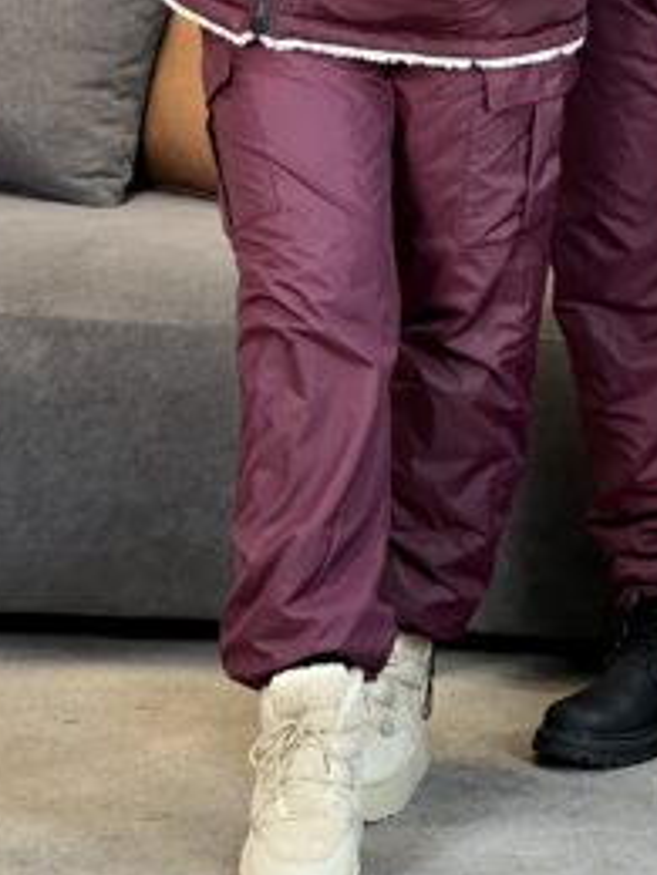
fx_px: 4505
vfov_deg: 11.0
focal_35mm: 178
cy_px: -71
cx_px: 542
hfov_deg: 8.3
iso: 125
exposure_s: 1/100
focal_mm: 9
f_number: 2.8
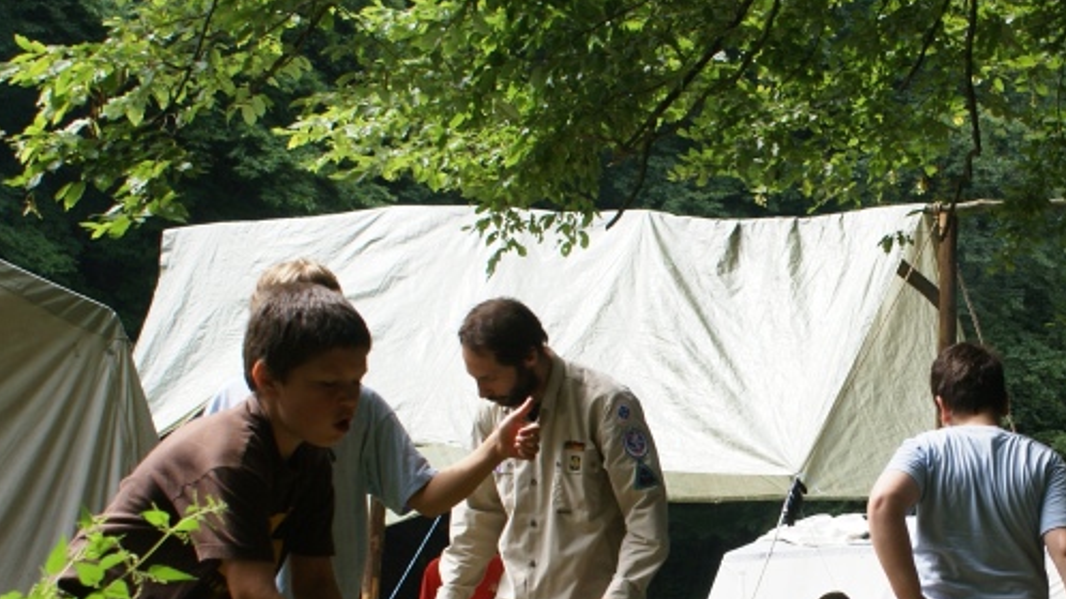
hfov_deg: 21.4
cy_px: 624
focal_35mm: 97
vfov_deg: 12.3
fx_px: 2742
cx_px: 993
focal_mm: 30
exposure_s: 1/200
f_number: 6.3
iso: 100
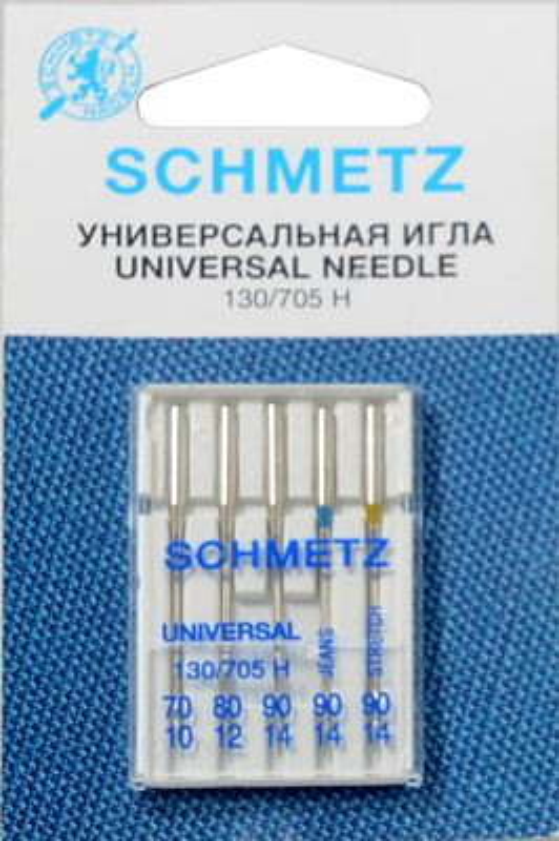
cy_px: 420
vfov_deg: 19.5
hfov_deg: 13.0
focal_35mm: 105
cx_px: 280
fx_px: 2450
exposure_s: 1/60
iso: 100
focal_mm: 70
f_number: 8
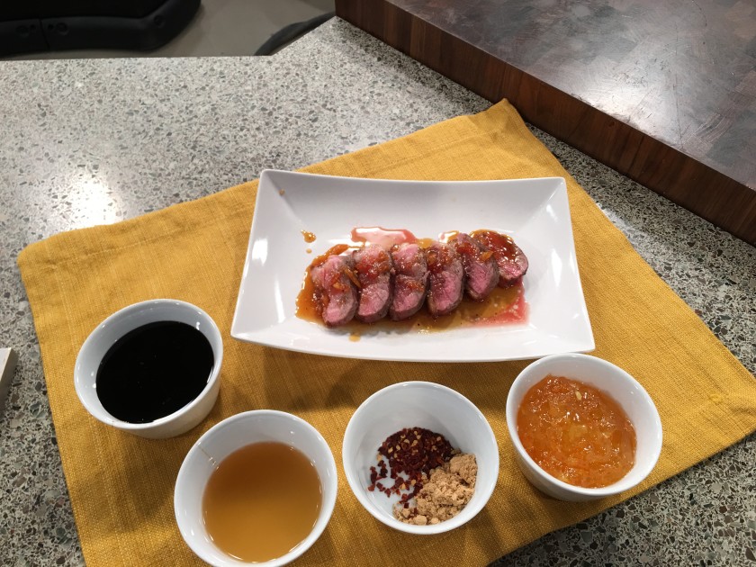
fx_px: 633
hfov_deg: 61.7
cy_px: 284
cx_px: 378
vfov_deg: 48.2
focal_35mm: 29
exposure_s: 1/30
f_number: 2.2
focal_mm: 4.15
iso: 32
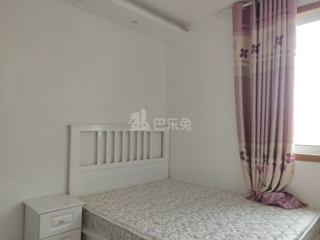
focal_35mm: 30
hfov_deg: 60.0
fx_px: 277
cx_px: 160
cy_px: 120
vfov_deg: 46.8
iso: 387
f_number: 1.79
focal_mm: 4.35
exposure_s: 1/50
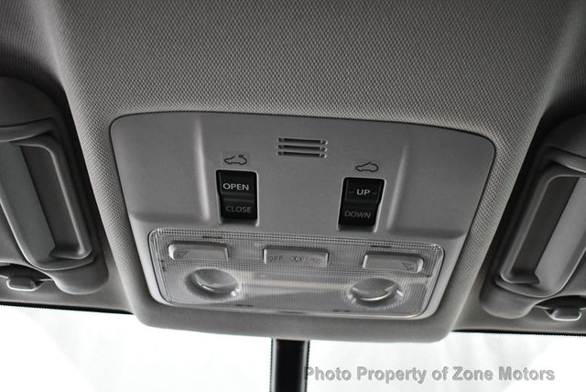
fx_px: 587
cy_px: 196
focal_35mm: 36
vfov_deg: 36.9
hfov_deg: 53.1
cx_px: 293
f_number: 3.5
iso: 3200
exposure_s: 1/60
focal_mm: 18
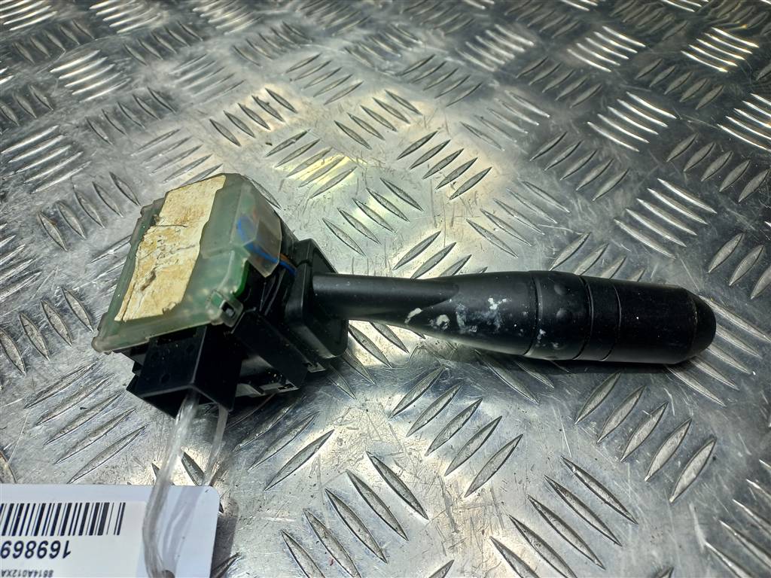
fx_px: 557
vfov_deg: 54.9
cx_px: 386
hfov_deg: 69.4
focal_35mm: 25
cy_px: 289
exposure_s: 1/100
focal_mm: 4.6
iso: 40
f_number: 1.8
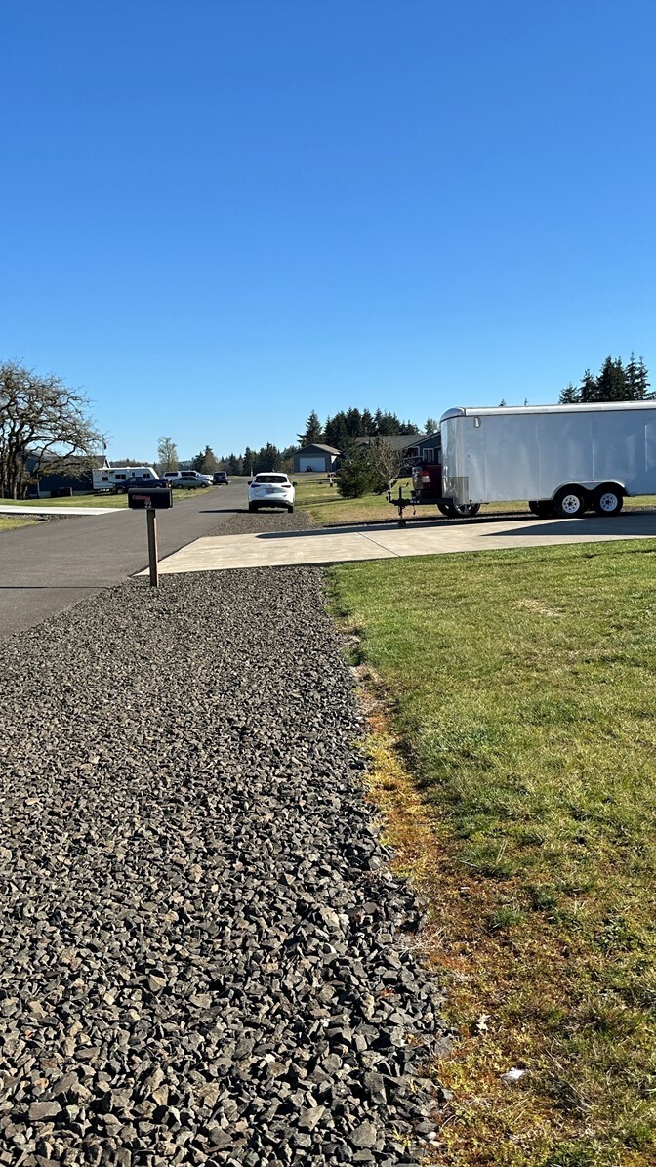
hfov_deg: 33.6
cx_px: 383
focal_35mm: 35
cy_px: 582
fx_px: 1083
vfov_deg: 56.6
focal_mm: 6.86
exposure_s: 1/3247
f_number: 1.78
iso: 80
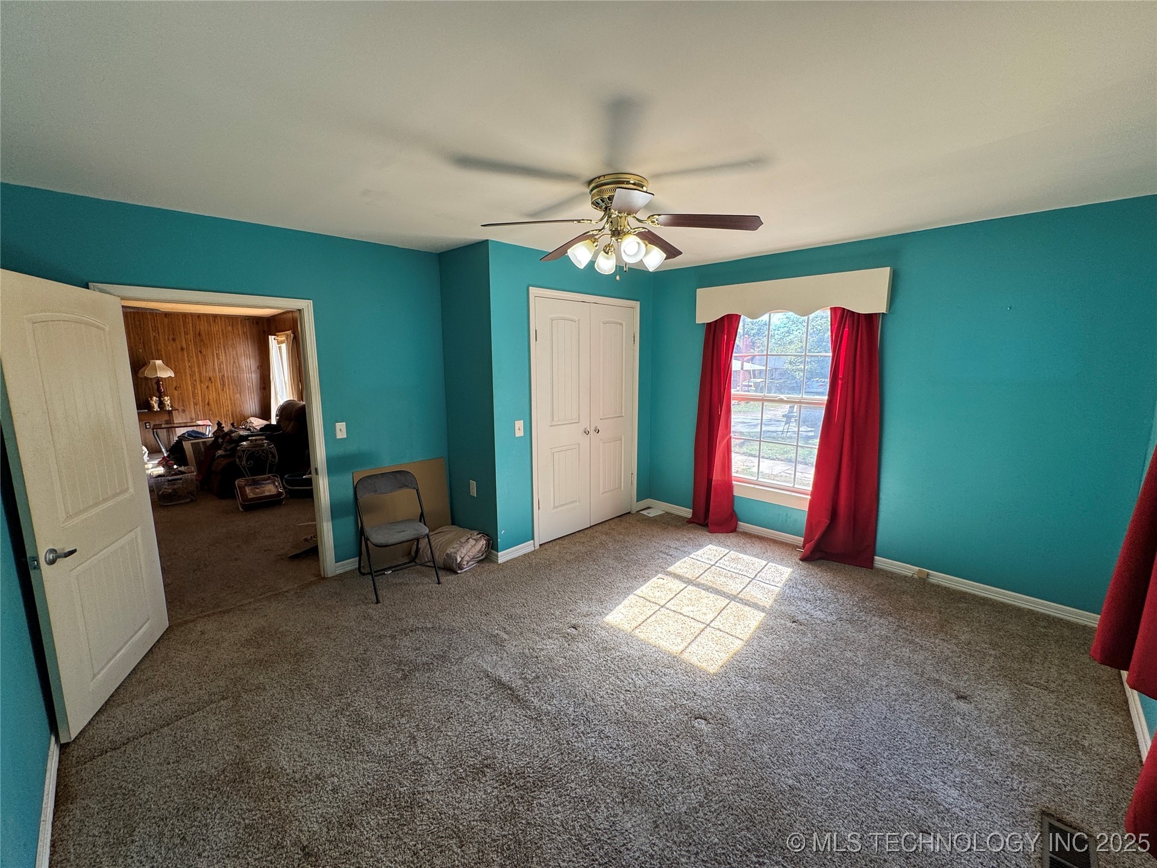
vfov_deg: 85.7
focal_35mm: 14
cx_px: 578
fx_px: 468
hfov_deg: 102.1
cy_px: 434
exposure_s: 1/99
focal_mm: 2.22
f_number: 2.2
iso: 64
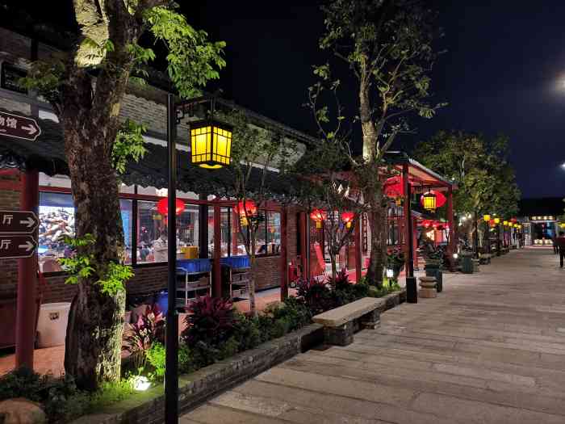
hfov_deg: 67.3
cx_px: 282
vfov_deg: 53.1
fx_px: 424
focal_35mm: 26
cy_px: 212
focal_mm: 4.75
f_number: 1.8
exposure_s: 1/33.3
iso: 640
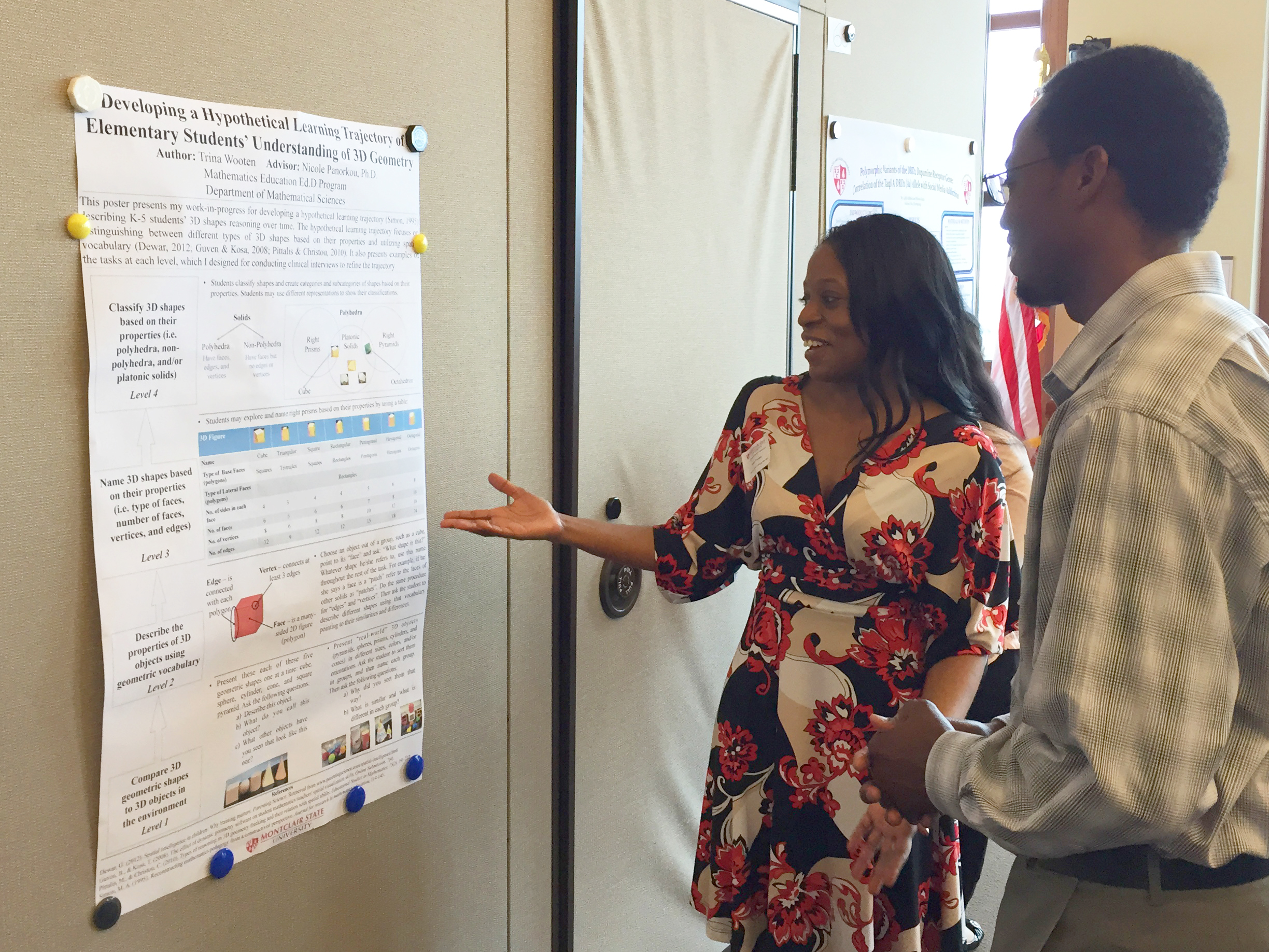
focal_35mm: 39
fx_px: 1430
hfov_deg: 47.9
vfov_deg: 36.8
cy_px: 476
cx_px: 634
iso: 32
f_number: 2.2
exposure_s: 1/30
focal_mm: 4.15
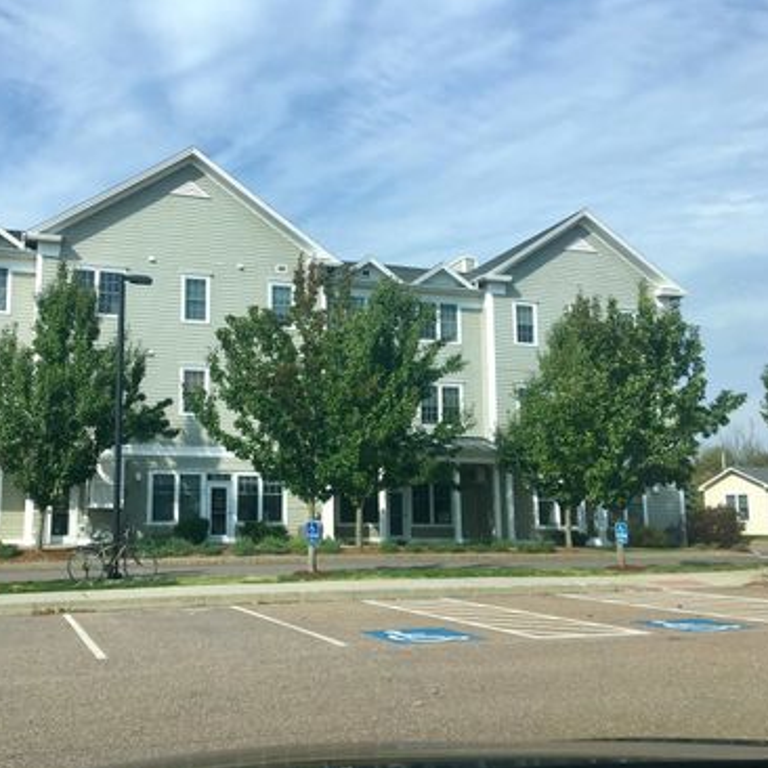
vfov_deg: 47.2
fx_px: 879
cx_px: 264
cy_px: 387
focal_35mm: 35
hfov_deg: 46.6
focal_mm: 4.15
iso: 25
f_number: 2.2
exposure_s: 1/1241
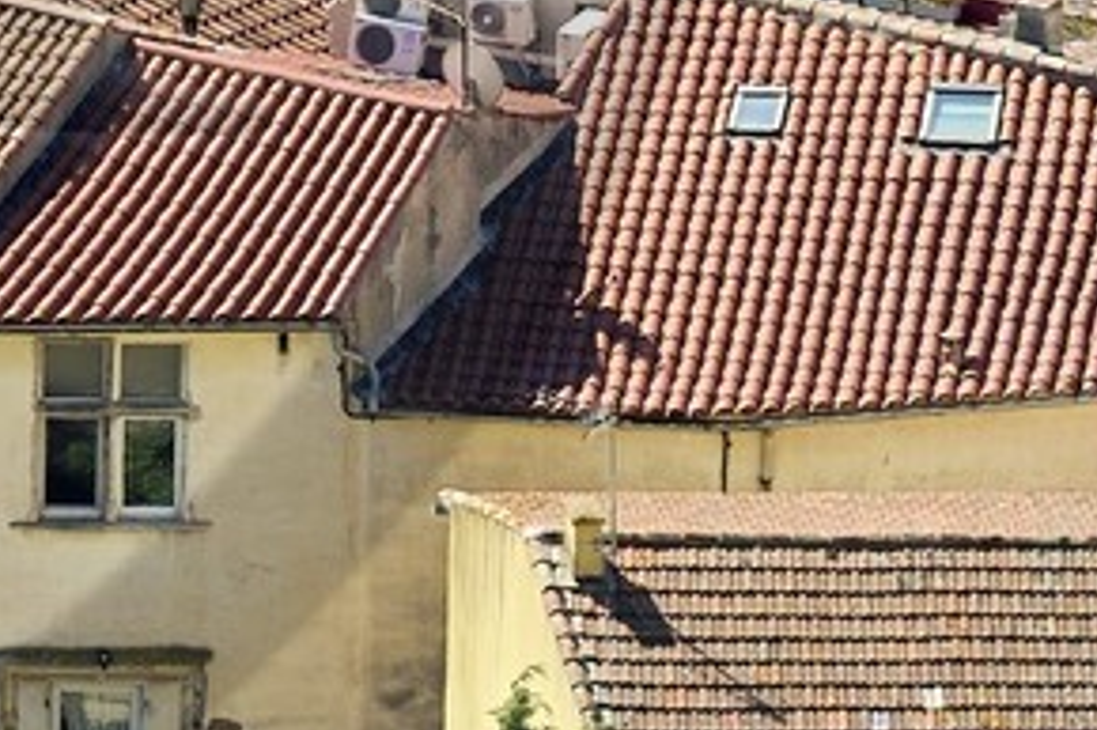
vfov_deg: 1.6
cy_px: -482
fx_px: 26891
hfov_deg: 2.3
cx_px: -821
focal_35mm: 883
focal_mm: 160
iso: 200
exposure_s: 1/200
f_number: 11
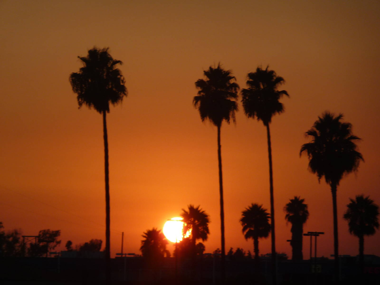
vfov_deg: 5.3
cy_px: 142
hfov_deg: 7.1
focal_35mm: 280
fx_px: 3074
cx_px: 190
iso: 100
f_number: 4.9
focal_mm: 47
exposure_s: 1/500
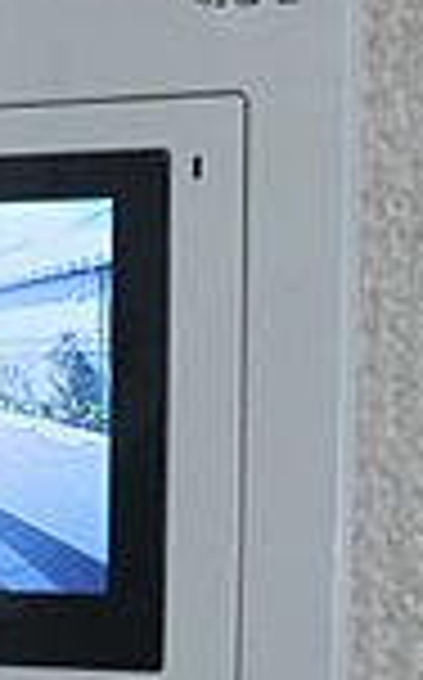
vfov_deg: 24.8
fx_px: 1498
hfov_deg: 15.4
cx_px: -104
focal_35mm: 81
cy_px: 617
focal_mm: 4.3
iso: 200
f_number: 3.2
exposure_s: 1/60
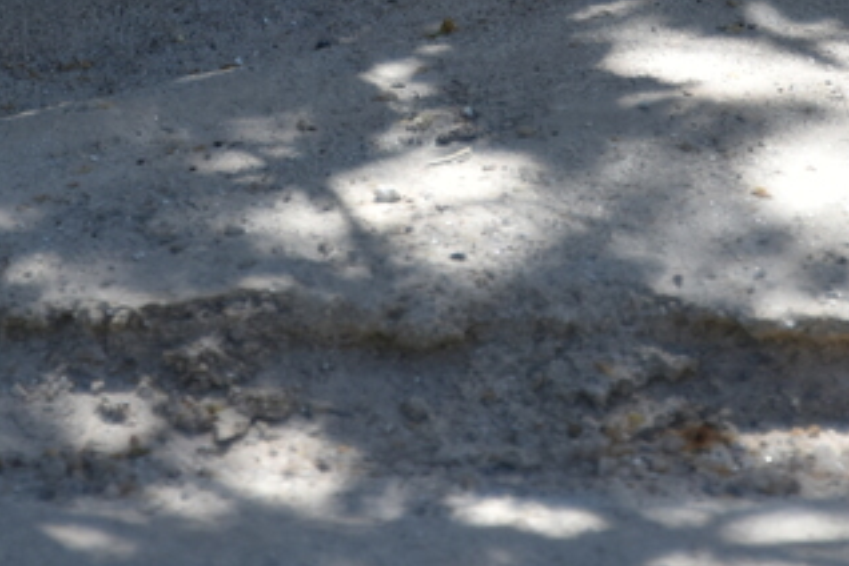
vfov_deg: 1.1
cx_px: 553
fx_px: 28439
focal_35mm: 1206
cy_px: -446
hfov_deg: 1.7
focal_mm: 300
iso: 220
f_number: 5.6
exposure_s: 1/640
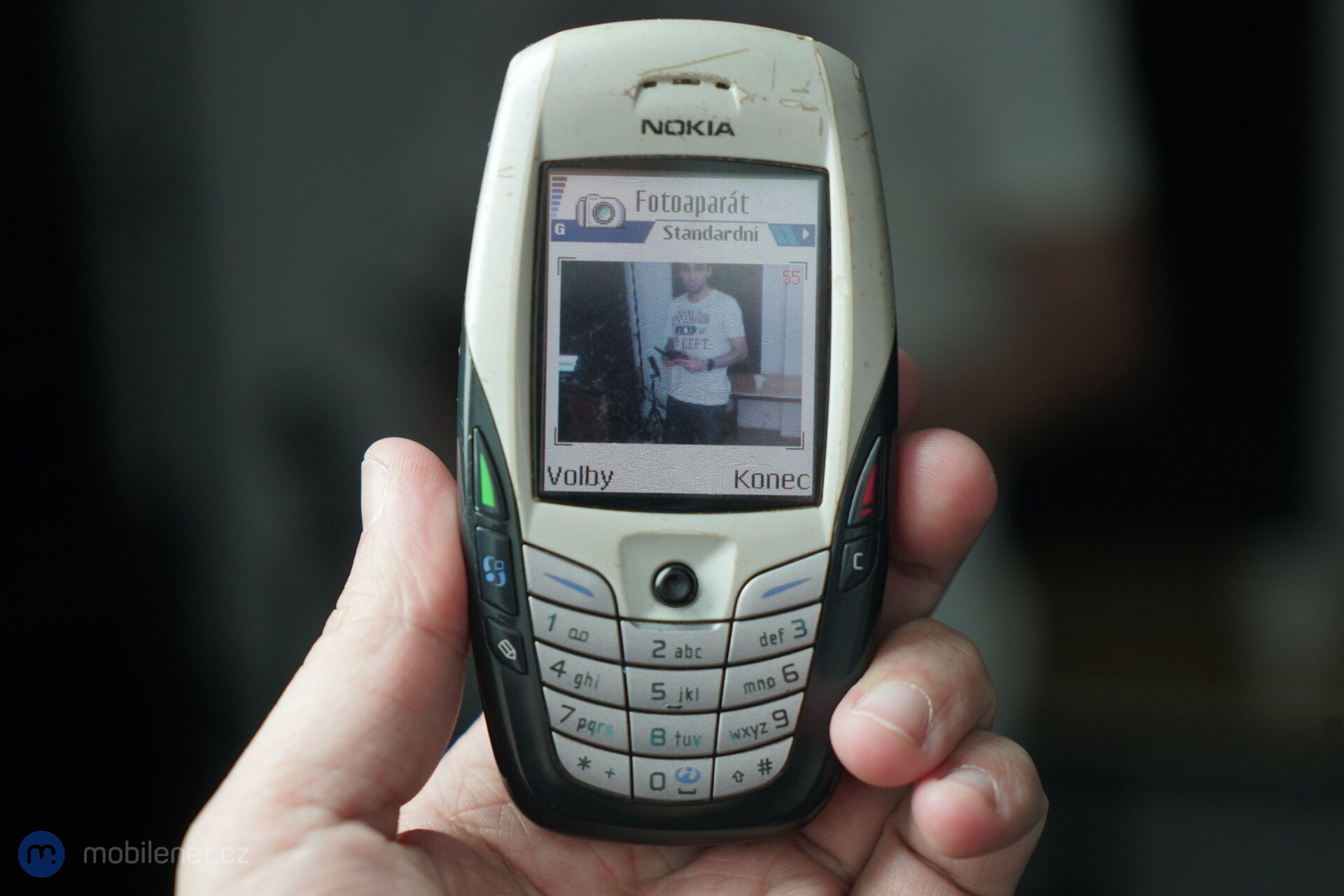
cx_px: 672
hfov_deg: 28.8
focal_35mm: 70
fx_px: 2613
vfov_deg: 19.5
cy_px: 448
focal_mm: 70
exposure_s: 1/200
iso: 640
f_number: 4
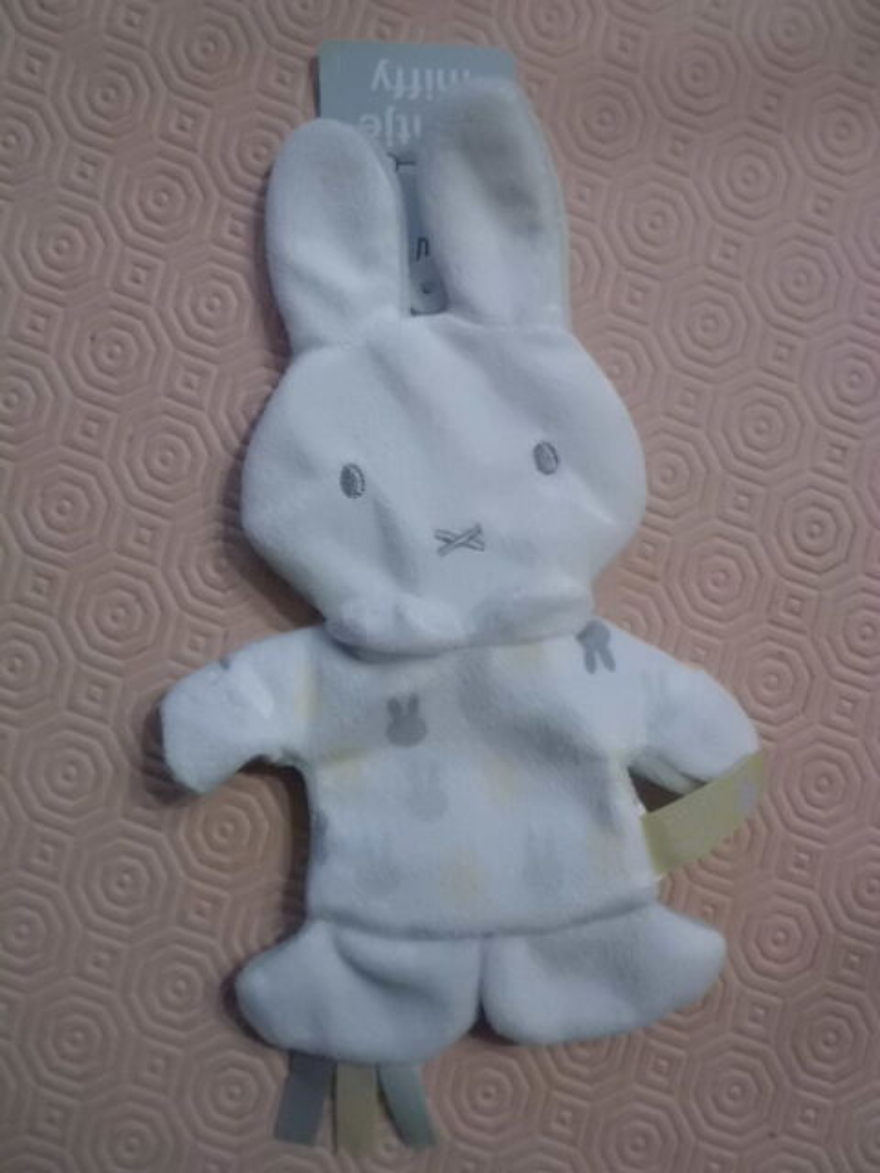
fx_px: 881
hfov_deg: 53.1
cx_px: 440
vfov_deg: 67.3
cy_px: 586
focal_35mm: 26
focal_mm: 4.6
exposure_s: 1/60
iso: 800
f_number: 3.2
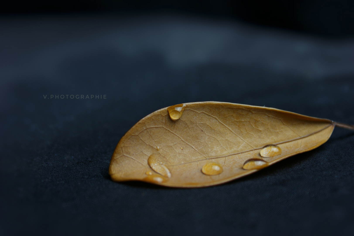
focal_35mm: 105
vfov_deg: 13.0
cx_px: 177
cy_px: 118
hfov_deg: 19.5
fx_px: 1032
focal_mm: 70
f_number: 5.6
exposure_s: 1/20
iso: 100
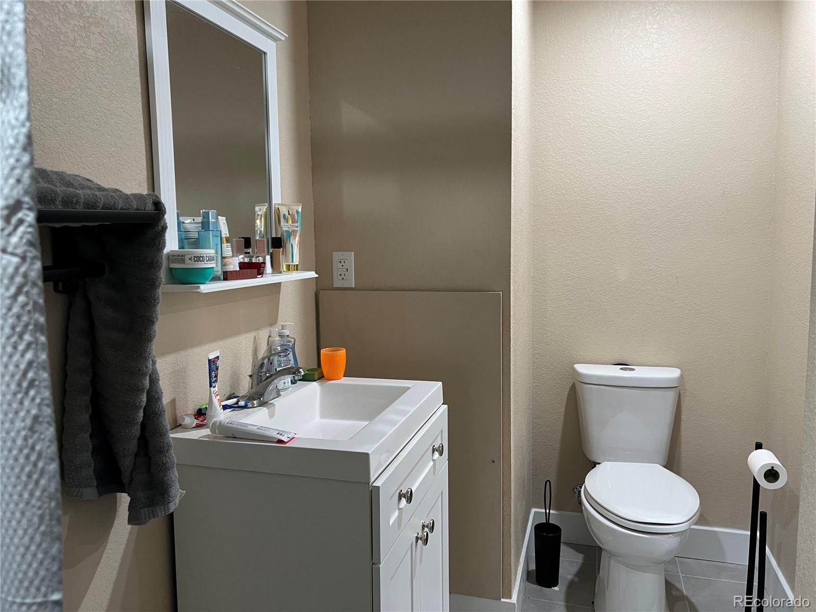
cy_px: 306
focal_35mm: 26
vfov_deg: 53.1
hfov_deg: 67.3
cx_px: 408
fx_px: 613
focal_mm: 5.7
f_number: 1.5
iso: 160
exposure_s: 1/60
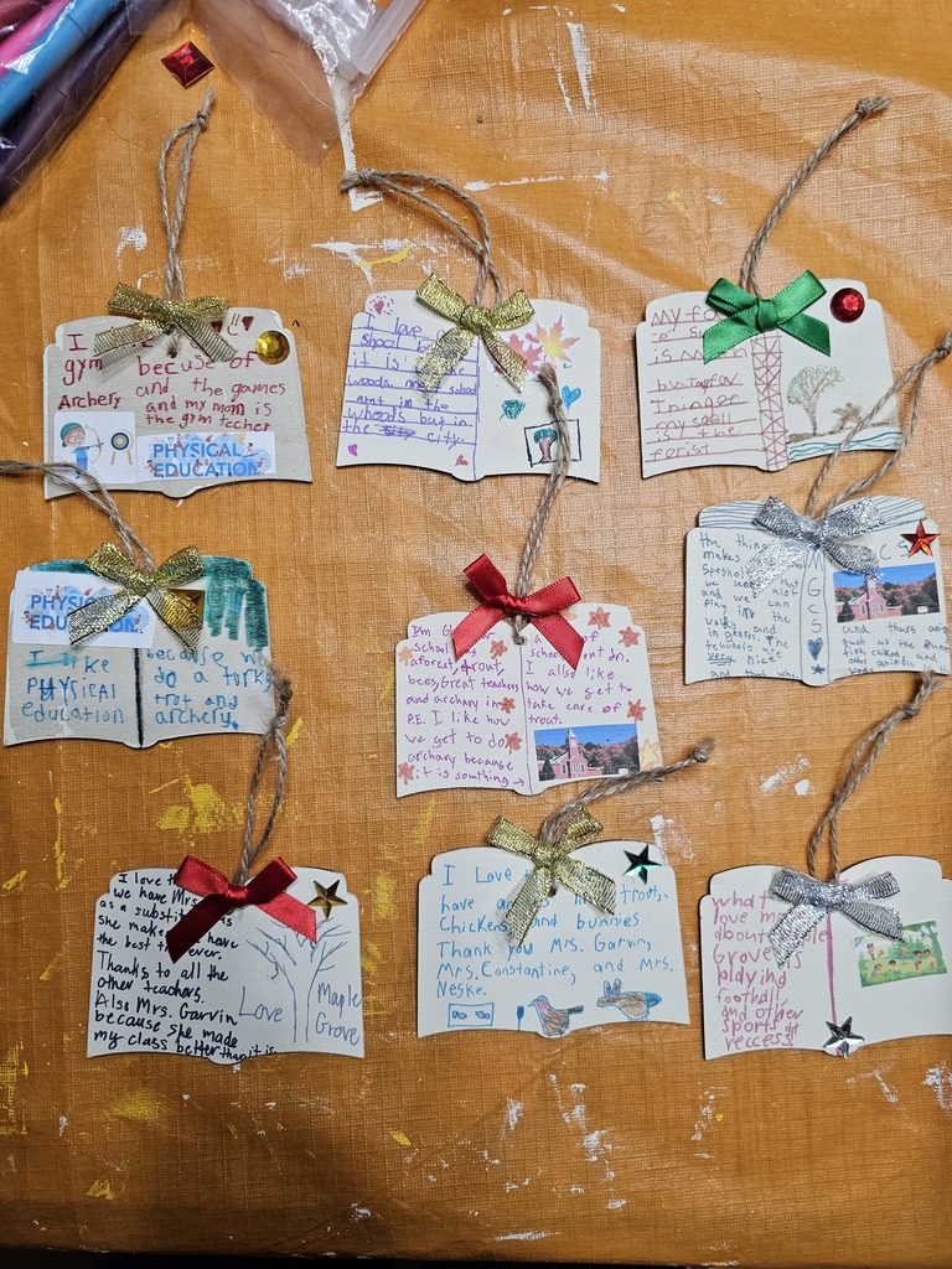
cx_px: 476
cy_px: 634
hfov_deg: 58.9
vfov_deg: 73.9
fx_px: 843
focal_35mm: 23
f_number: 1.7
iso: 160
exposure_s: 1/120
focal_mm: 6.3
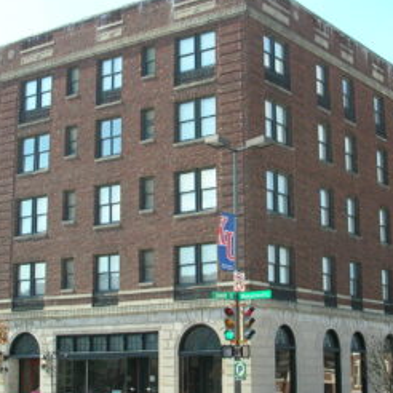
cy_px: 168
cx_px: 215
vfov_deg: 25.0
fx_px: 886
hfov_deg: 25.0
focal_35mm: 69
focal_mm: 6
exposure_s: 1/311
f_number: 3.7
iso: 71
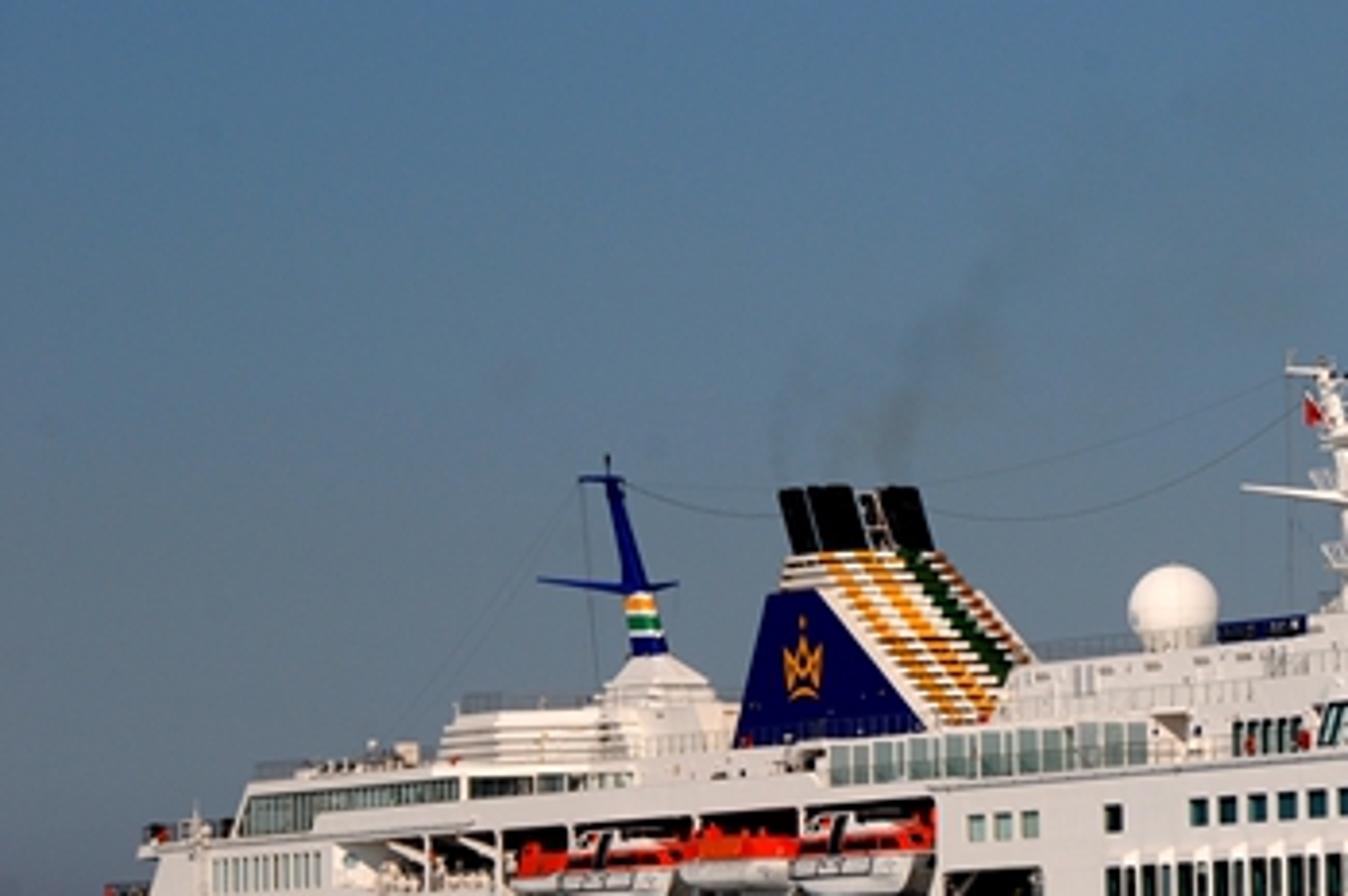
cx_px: 1147
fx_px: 8679
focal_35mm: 232
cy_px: 647
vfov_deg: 5.9
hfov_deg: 8.9
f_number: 11
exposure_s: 1/1000
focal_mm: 90
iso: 200
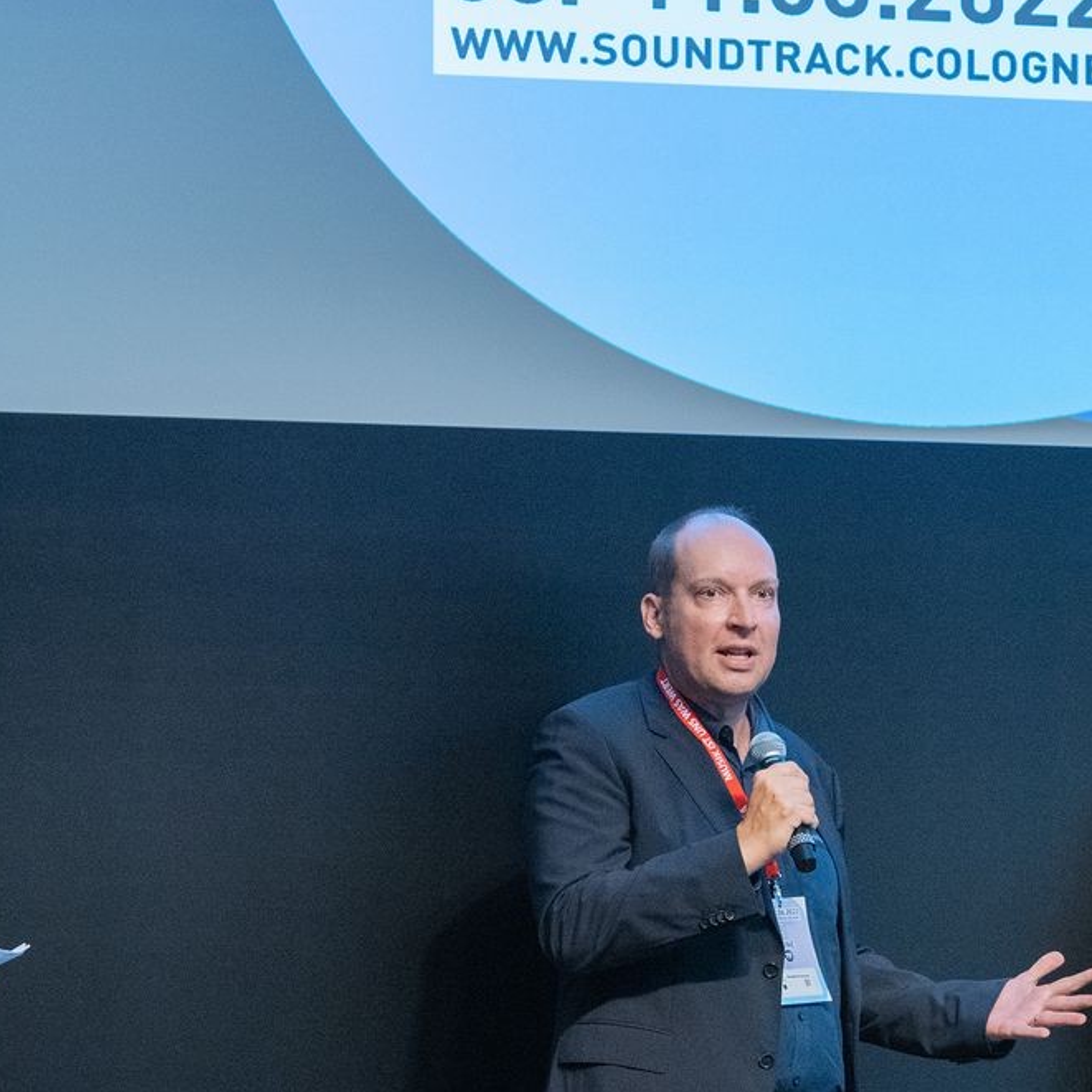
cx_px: 1013
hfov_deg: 7.2
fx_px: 8637
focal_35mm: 242
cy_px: 988
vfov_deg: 7.2
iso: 2500
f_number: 5
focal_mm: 98
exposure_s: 1/125
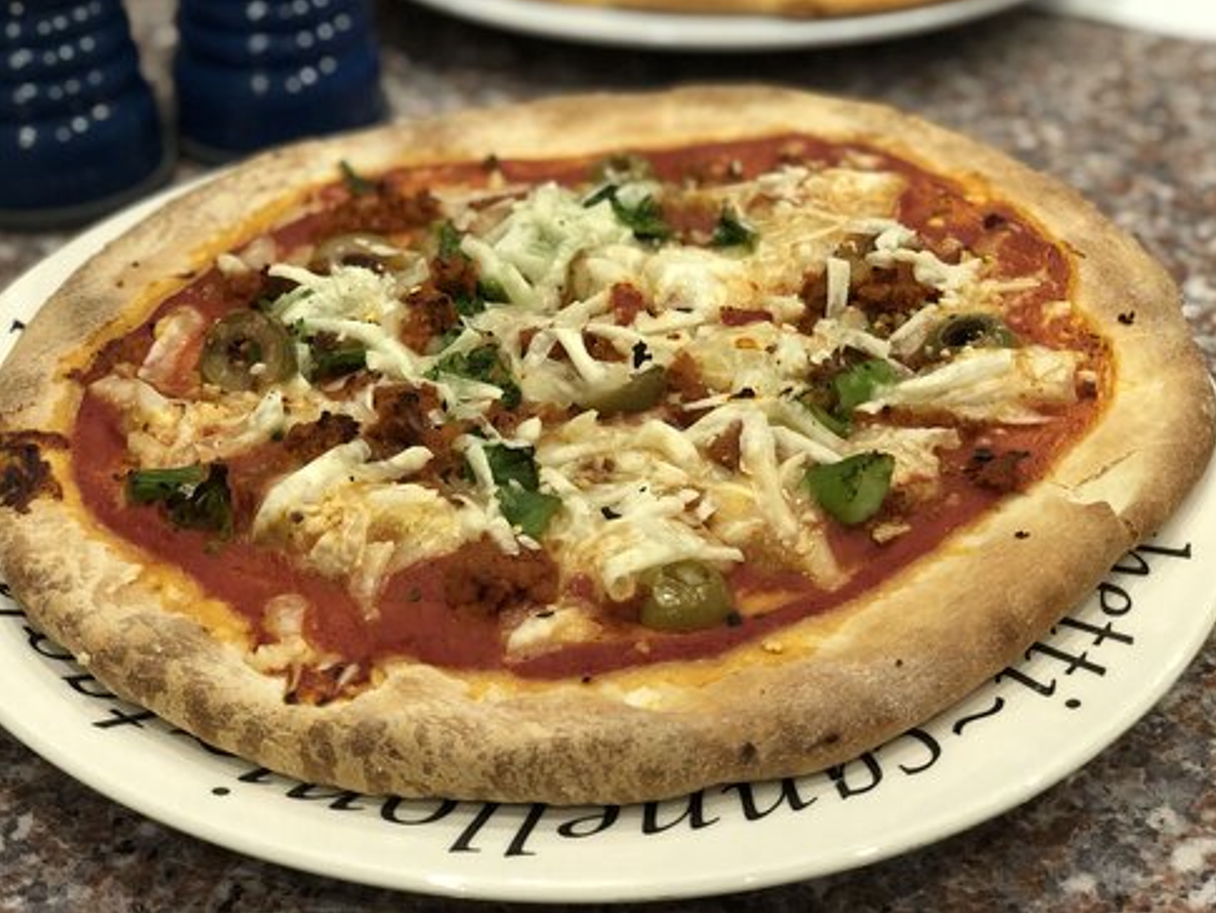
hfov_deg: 32.7
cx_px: 569
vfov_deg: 24.8
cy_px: 398
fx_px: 2073
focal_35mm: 59
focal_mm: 6
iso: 160
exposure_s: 1/25
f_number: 2.4
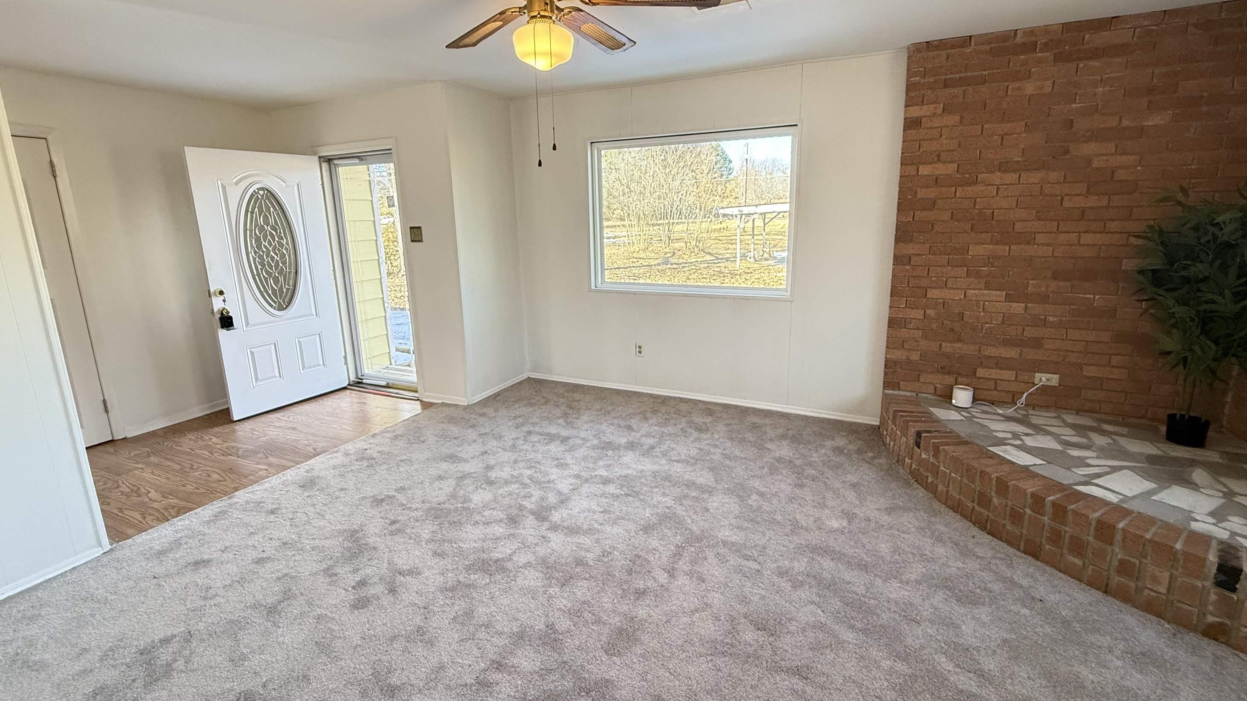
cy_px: 318
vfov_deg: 66.9
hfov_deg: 99.4
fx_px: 529
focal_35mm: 16
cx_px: 627
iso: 320
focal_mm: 2.22
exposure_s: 1/120
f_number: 2.2
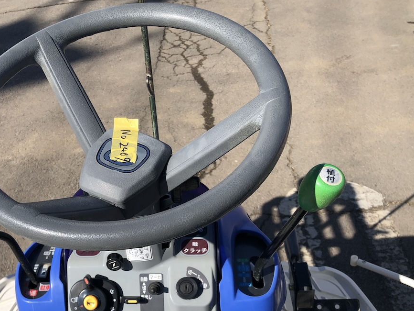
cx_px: 114
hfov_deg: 42.8
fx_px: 514
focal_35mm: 43
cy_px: 219
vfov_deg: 33.2
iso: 20
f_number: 1.8
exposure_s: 1/1845
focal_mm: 4
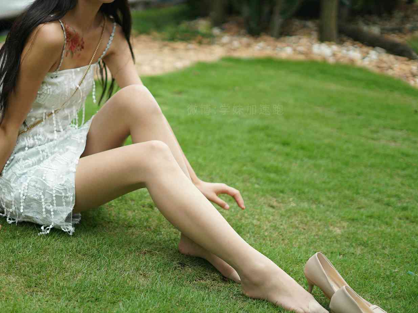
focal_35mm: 70
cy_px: 138
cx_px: 131
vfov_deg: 21.0
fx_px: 845
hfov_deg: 27.6
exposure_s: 1/3200
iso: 200
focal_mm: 50
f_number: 1.8
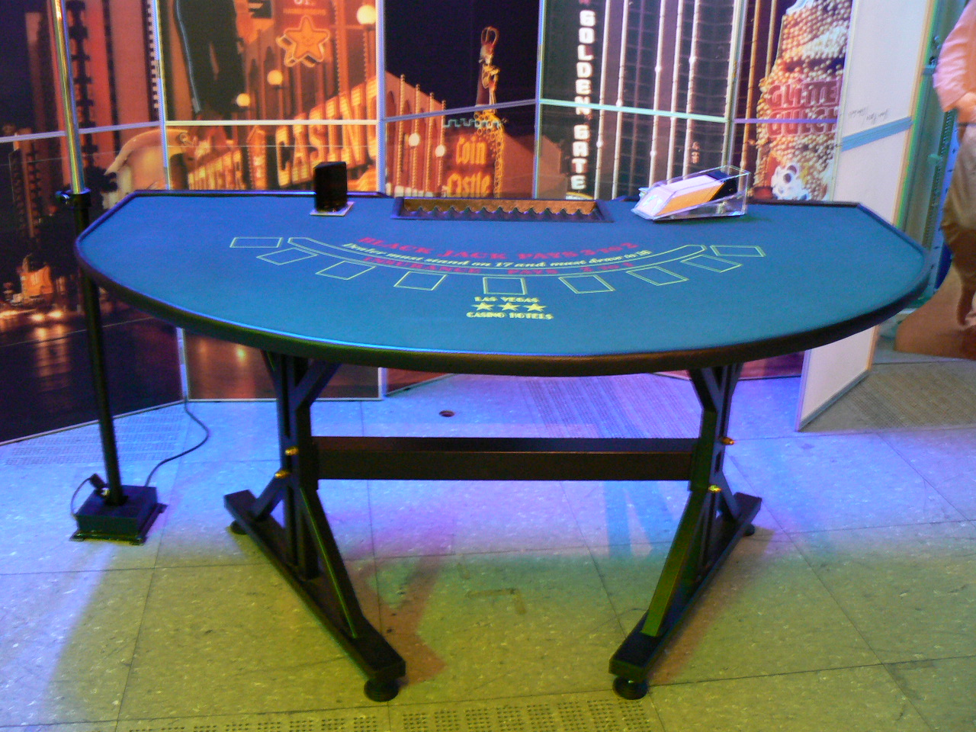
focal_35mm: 36
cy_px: 366
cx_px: 488
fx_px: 1015
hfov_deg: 51.4
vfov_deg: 39.7
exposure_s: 1/3.2
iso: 200
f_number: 2.8
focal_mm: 6
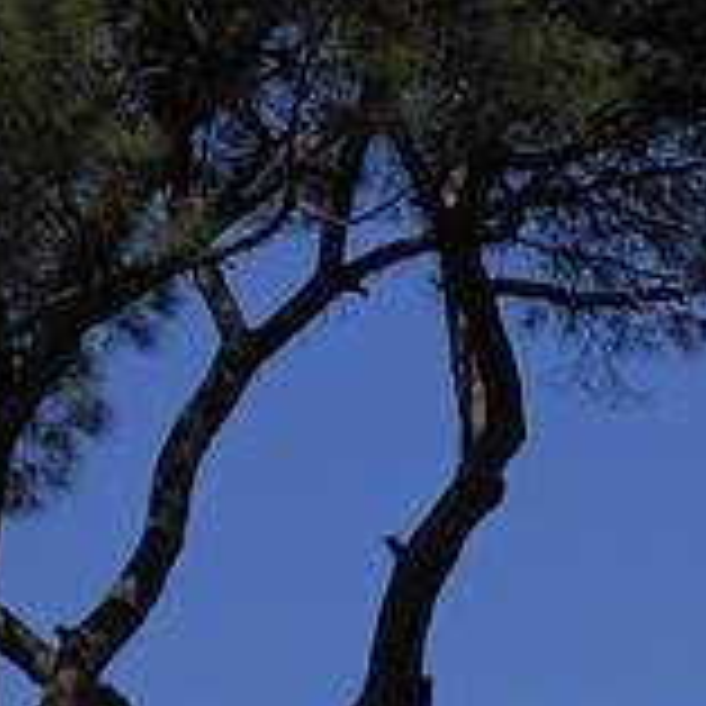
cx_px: 1241
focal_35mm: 728
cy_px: 2617
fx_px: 16798
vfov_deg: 2.4
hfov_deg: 2.4
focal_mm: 56
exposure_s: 1/250
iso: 100
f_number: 11
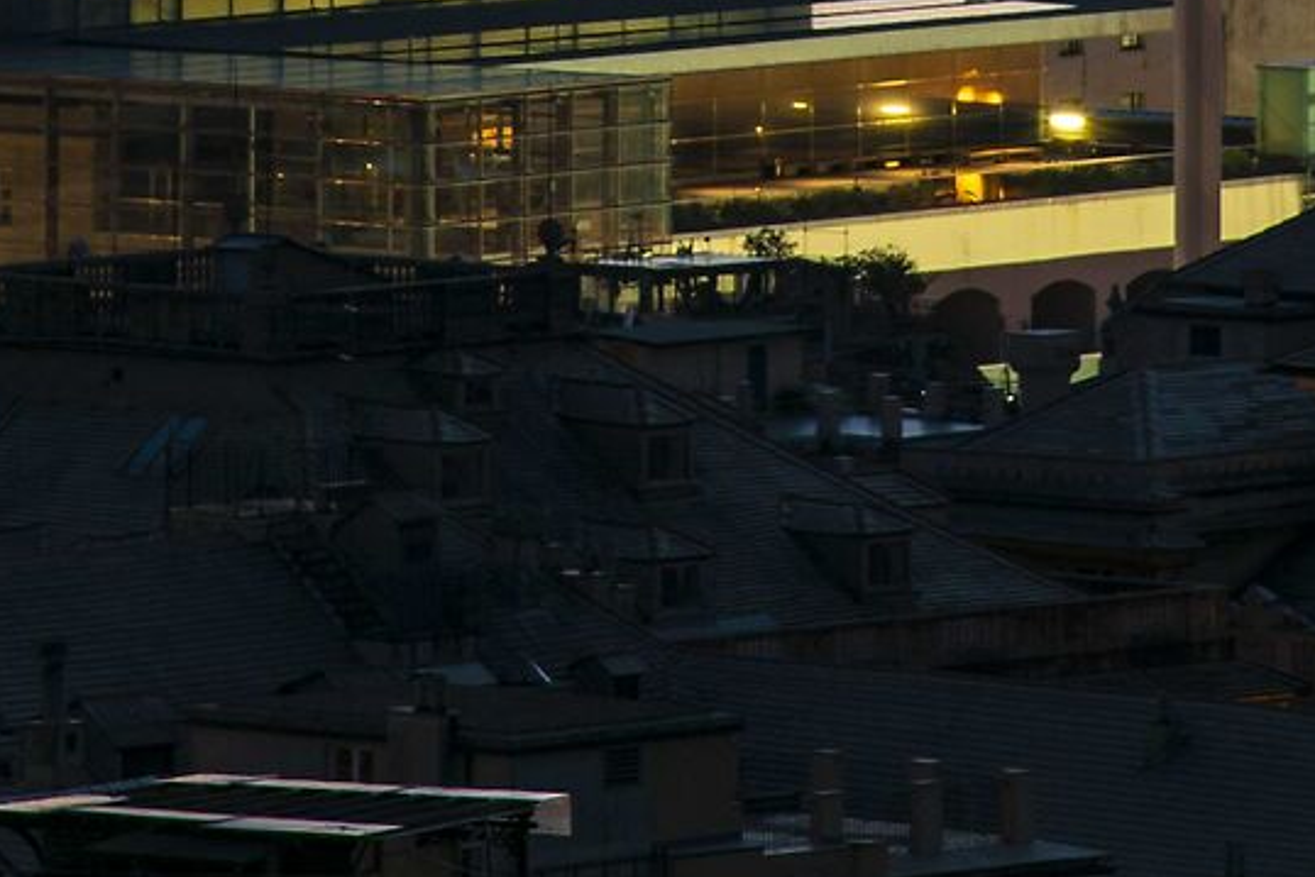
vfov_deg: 2.6
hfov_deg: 3.9
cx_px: 521
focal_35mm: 535
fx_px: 19546
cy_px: -818
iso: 100
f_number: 9
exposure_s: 3
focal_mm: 120
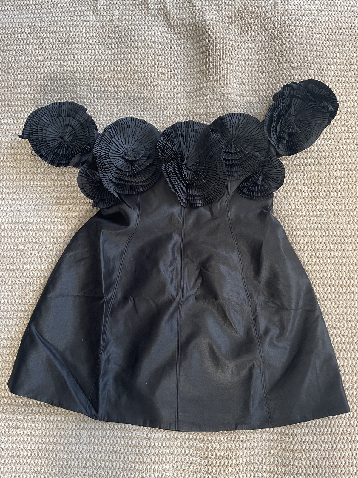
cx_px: 179
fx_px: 345
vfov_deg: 69.4
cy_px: 239
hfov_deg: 54.9
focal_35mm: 25
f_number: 1.6
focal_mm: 5.1
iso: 125
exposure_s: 1/62
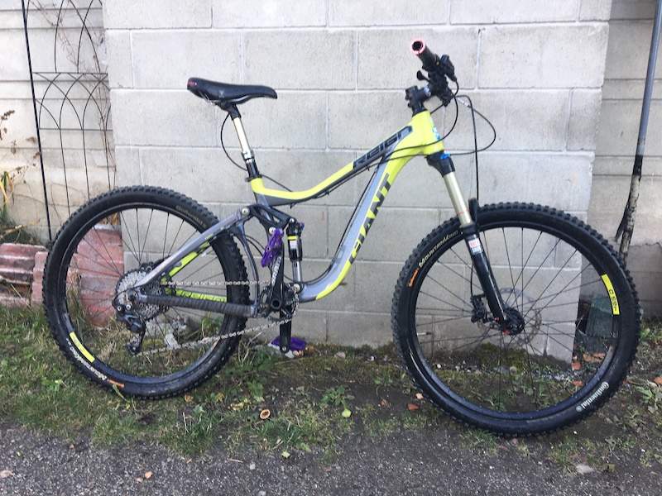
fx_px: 555
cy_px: 248
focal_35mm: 29
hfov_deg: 61.7
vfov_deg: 48.2
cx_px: 331
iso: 32
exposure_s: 1/60
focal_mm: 4.15
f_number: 2.2
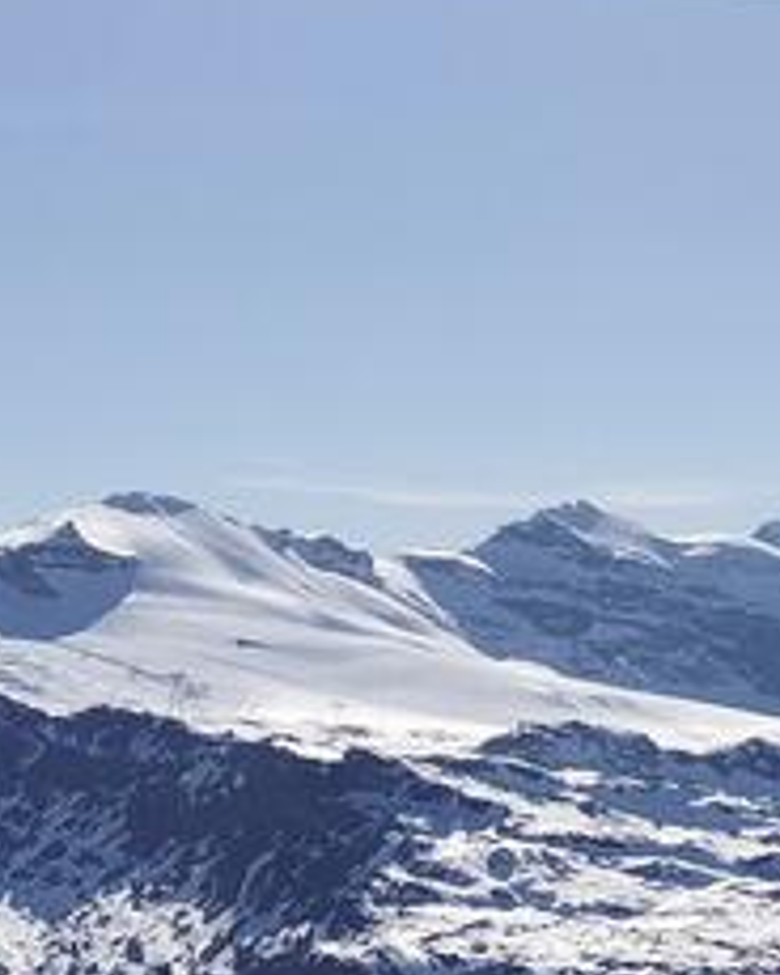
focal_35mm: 127
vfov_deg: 15.1
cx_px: 1539
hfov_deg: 11.1
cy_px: 638
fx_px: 3665
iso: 50
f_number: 1.8
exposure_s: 1/9901
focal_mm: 5.58
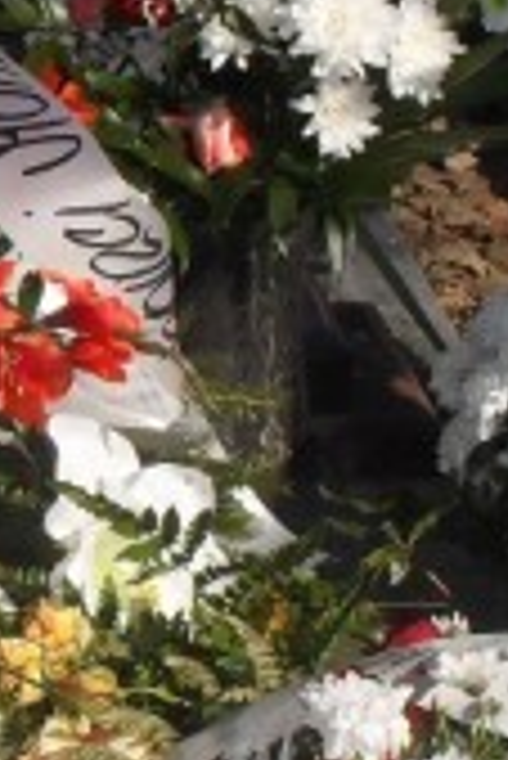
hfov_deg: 9.8
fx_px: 2915
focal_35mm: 138
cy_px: 486
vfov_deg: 14.8
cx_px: -85
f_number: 8.4
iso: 200
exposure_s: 1/750
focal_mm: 6.3
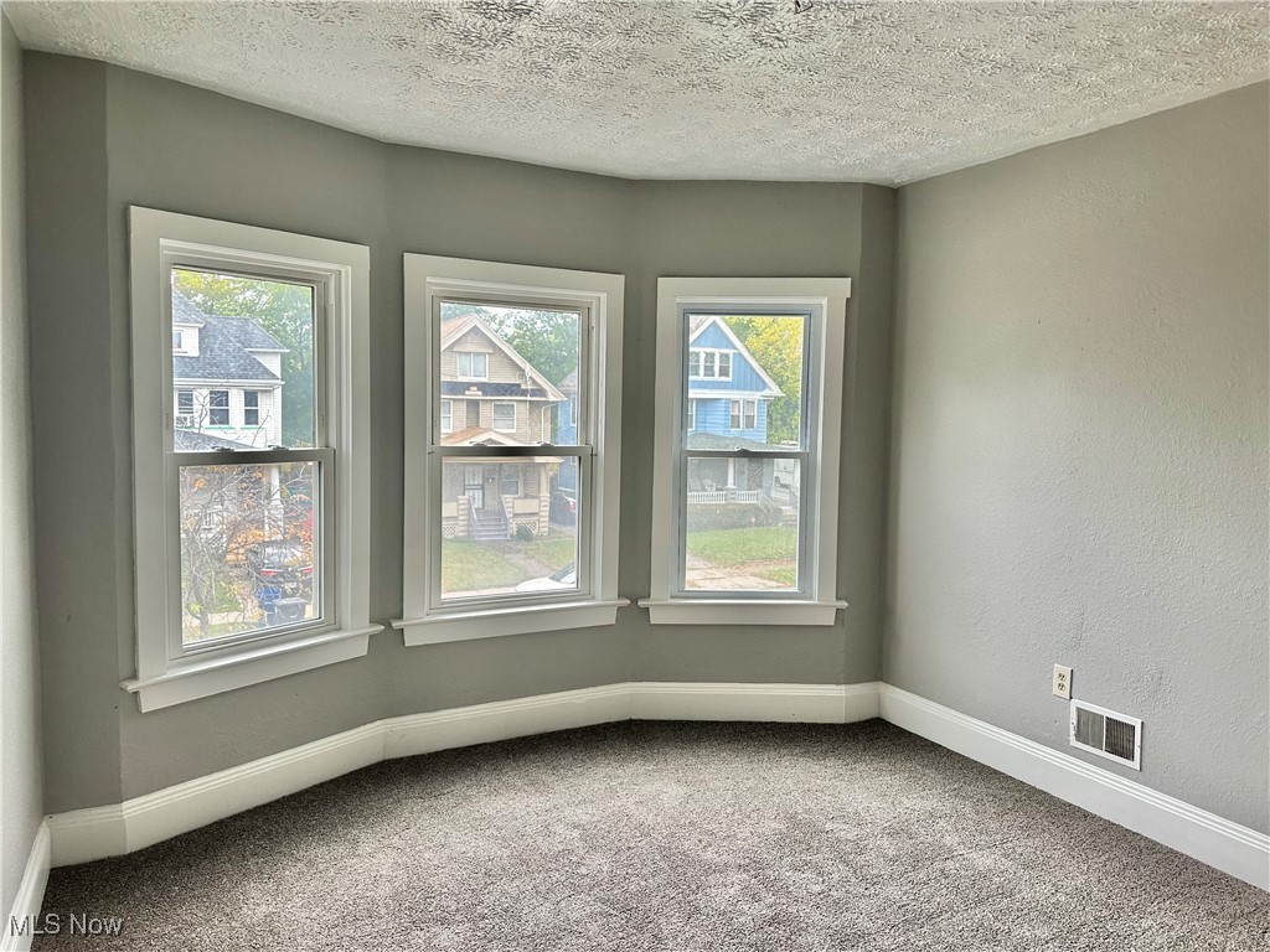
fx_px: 881
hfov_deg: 71.6
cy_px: 476
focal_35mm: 24
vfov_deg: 56.8
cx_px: 635
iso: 160
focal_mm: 6.86
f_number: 1.78
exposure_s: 1/120
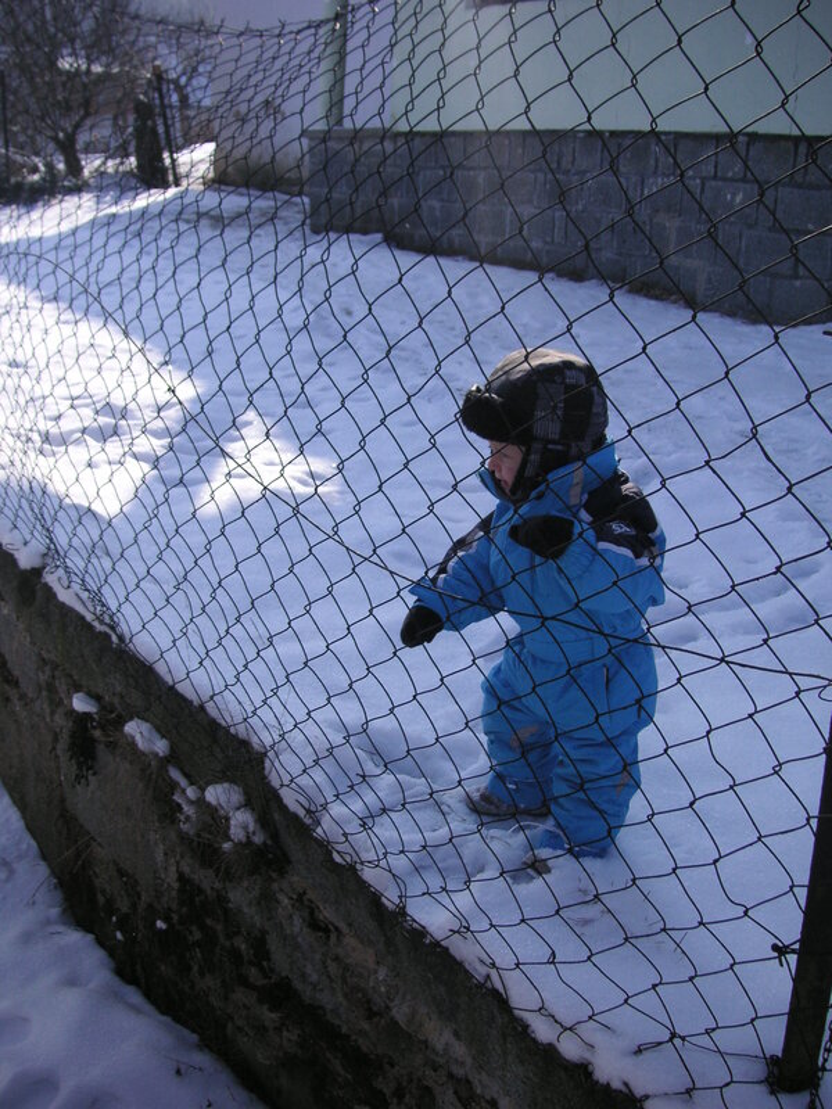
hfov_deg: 38.7
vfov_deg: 50.1
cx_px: 416
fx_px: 1186
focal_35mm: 37
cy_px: 554
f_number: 6.7
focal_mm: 6.1
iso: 50
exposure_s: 1/180
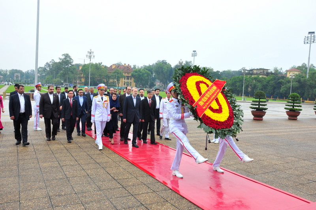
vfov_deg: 41.6
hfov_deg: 59.5
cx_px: 158
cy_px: 105
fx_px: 276
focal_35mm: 32
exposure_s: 1/125
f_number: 9
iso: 500
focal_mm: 21
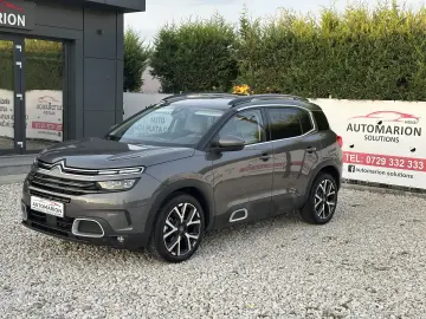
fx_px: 591
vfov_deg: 30.3
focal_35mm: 48
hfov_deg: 39.7
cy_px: 160
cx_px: 213
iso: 64
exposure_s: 1/264
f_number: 1.78
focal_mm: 6.86
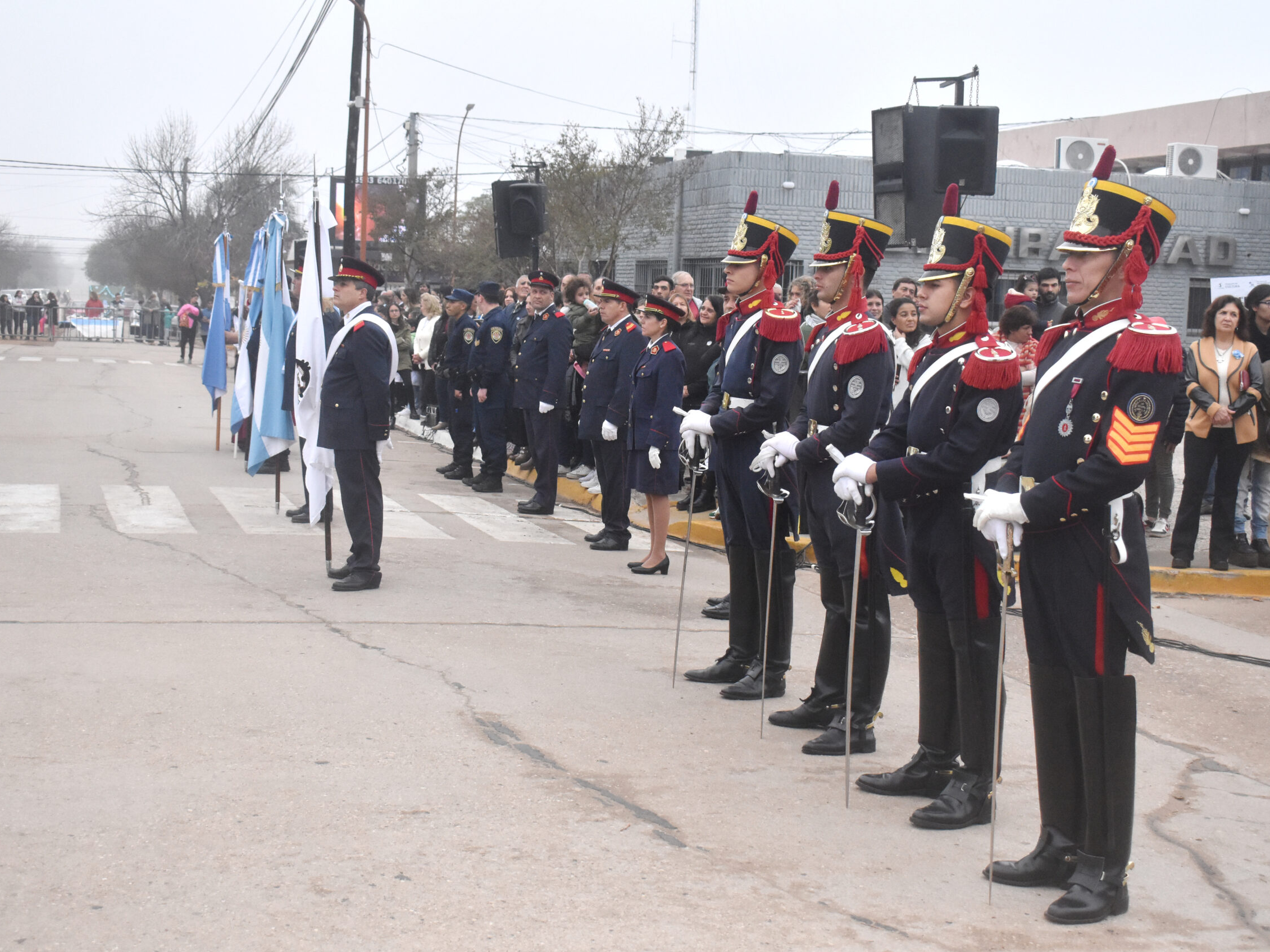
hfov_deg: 38.9
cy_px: 475
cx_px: 644
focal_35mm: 49
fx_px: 1797
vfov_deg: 29.7
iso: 1800
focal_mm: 30
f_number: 5.6
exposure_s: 1/3200
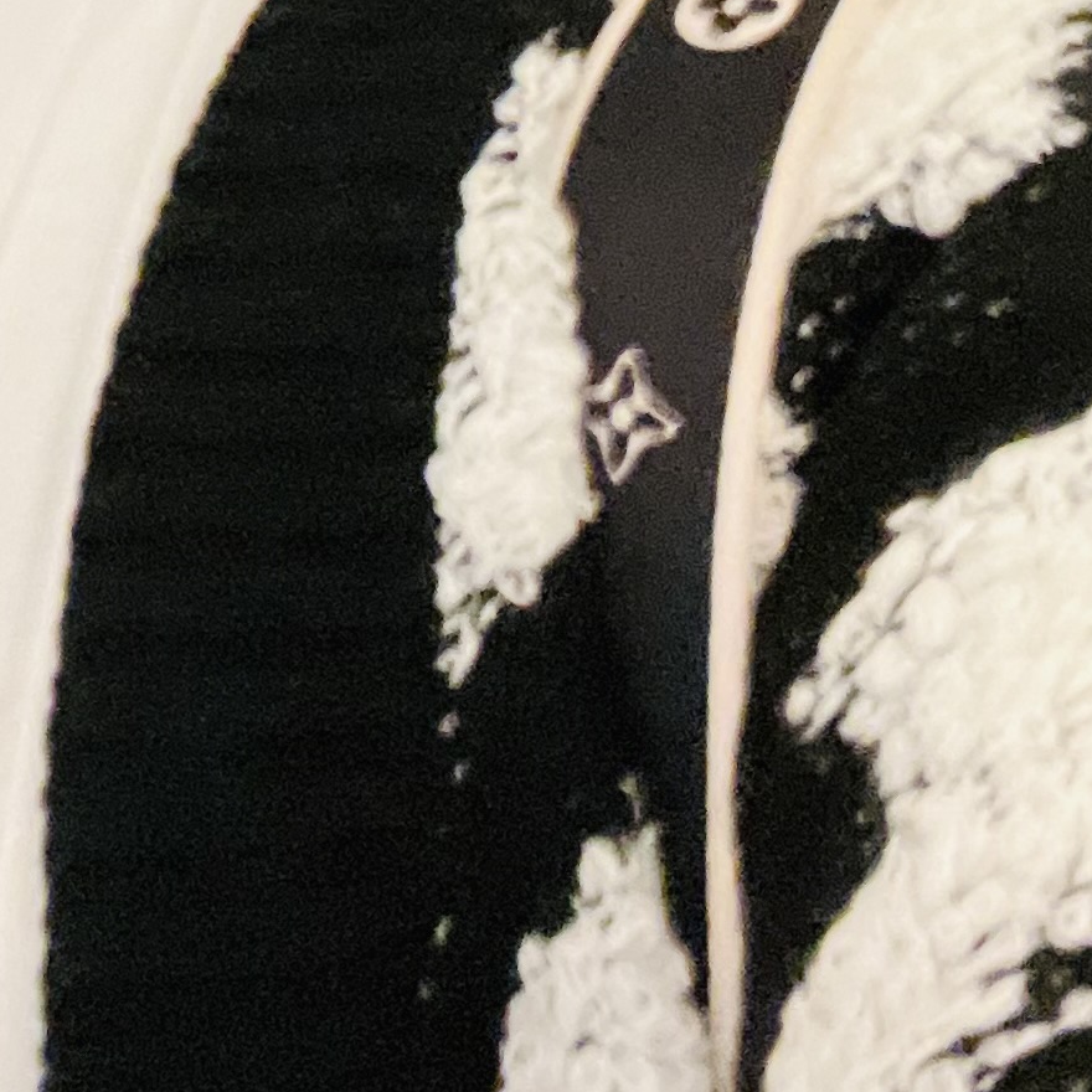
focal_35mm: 93
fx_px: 3319
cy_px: -598
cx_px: -261
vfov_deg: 16.8
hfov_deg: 17.7
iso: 800
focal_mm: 2.71
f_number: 2.2
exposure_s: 1/20
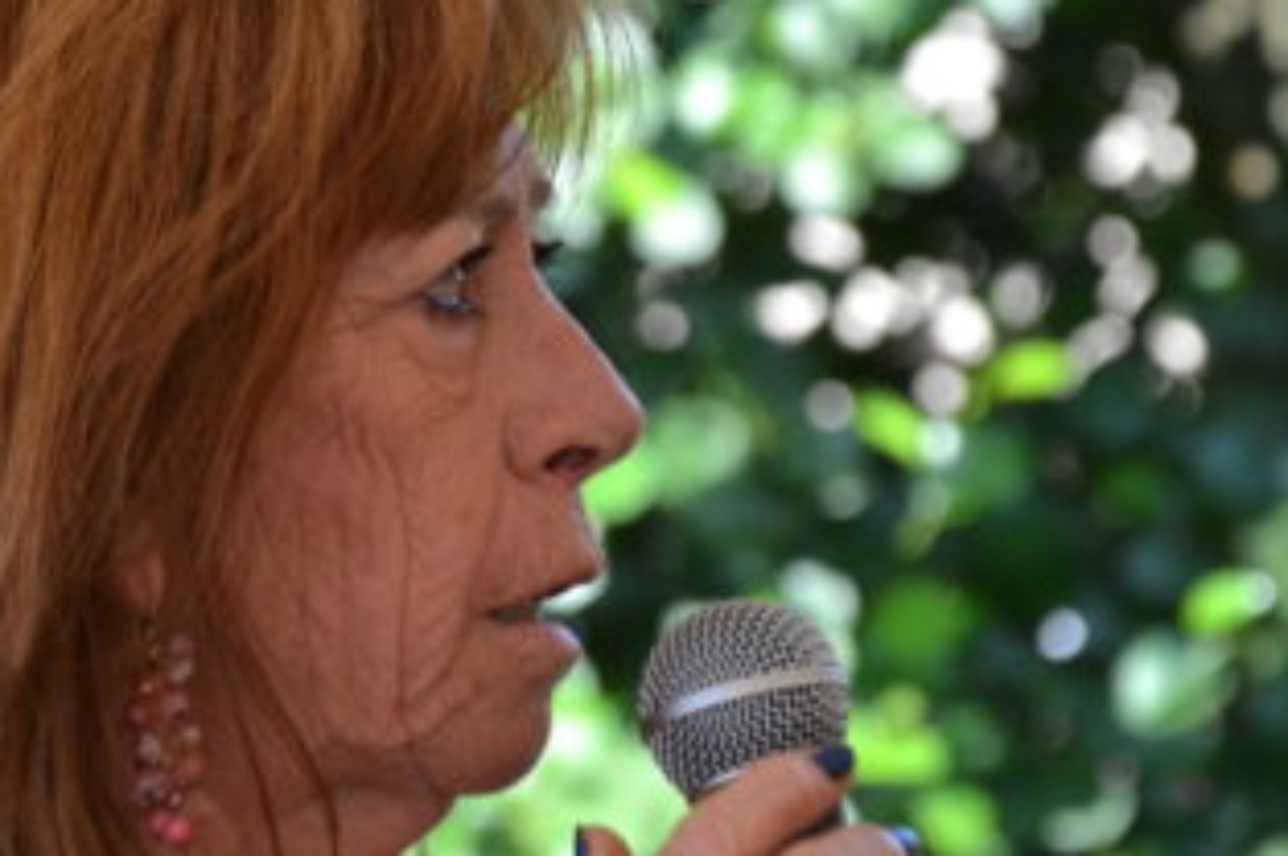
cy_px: 383
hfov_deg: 5.9
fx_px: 12585
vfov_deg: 3.9
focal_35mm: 352
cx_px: 346
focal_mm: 105
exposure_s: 1/200
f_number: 5.6
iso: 400
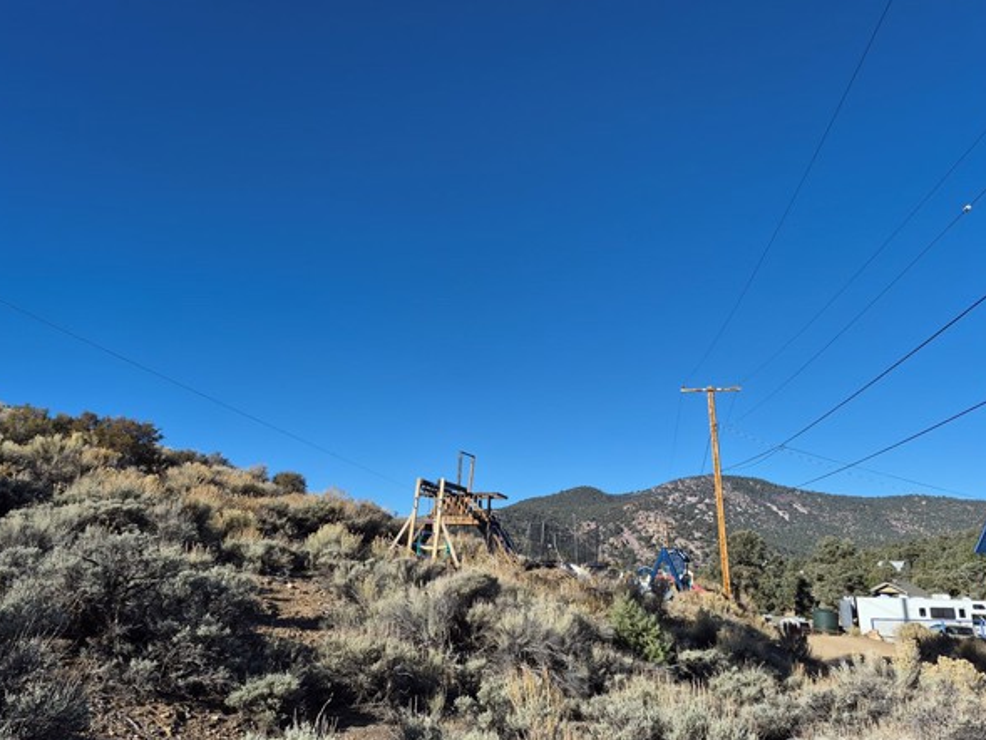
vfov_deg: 54.9
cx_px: 464
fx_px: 712
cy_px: 375
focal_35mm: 25
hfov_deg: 69.3
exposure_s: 1/6128
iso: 80
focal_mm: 5.4
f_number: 1.8
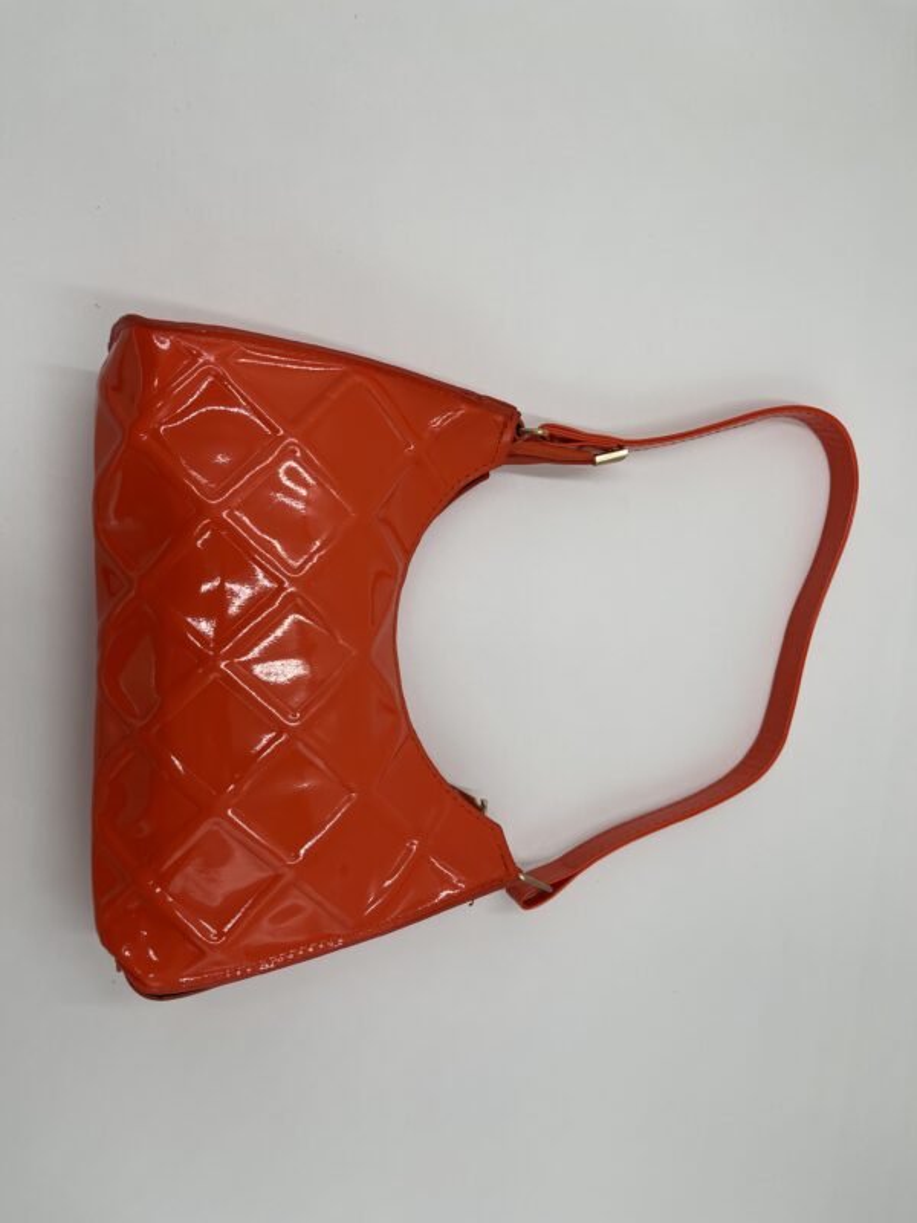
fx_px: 918
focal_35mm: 26
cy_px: 612
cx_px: 458
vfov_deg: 67.3
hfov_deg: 53.1
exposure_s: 1/628
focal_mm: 5.1
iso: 32
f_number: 1.6
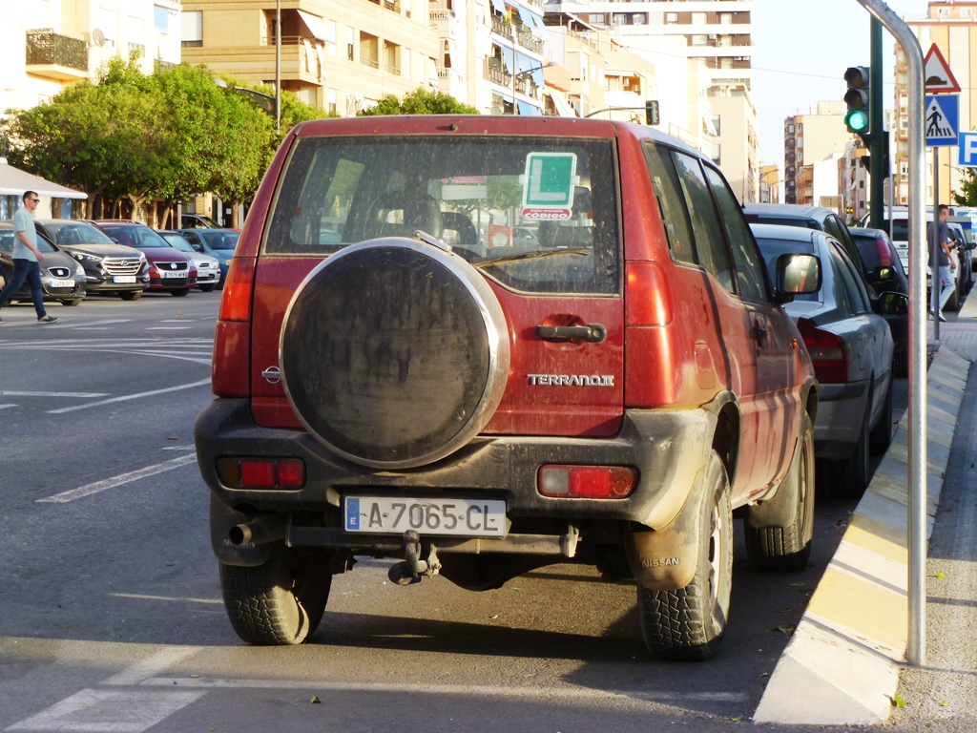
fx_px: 2399
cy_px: 366
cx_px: 488
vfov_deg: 17.4
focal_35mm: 85
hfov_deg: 23.0
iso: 160
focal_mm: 15.1
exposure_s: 1/200
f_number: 4.6
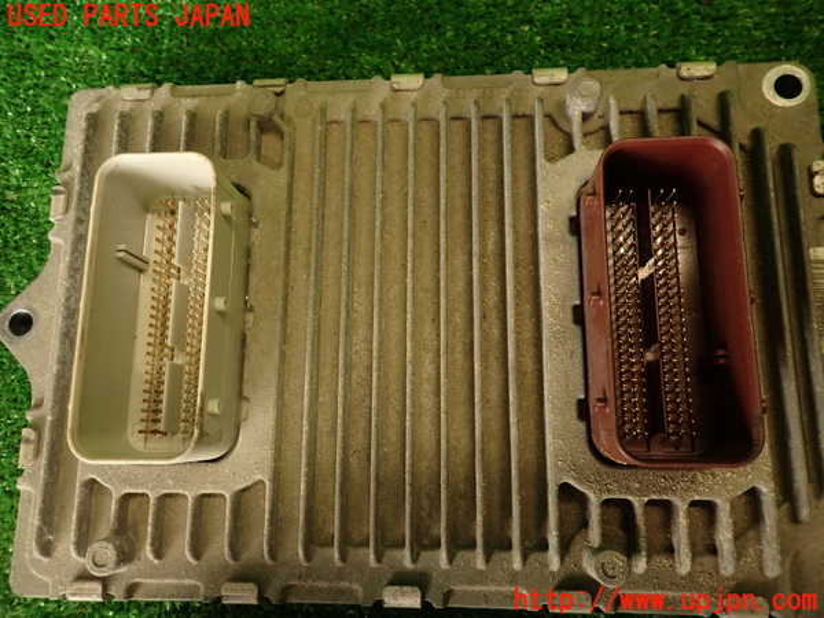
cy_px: 309
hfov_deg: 69.4
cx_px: 412
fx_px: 595
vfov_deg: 54.9
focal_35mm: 25
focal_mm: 4.5
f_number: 2
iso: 200
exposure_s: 1/60
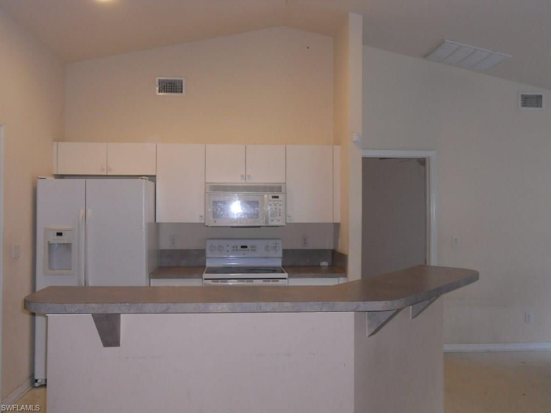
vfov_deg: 44.2
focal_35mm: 32
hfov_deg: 56.8
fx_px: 509
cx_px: 276
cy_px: 206
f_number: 3.5
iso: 200
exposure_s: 1/25
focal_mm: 5.8
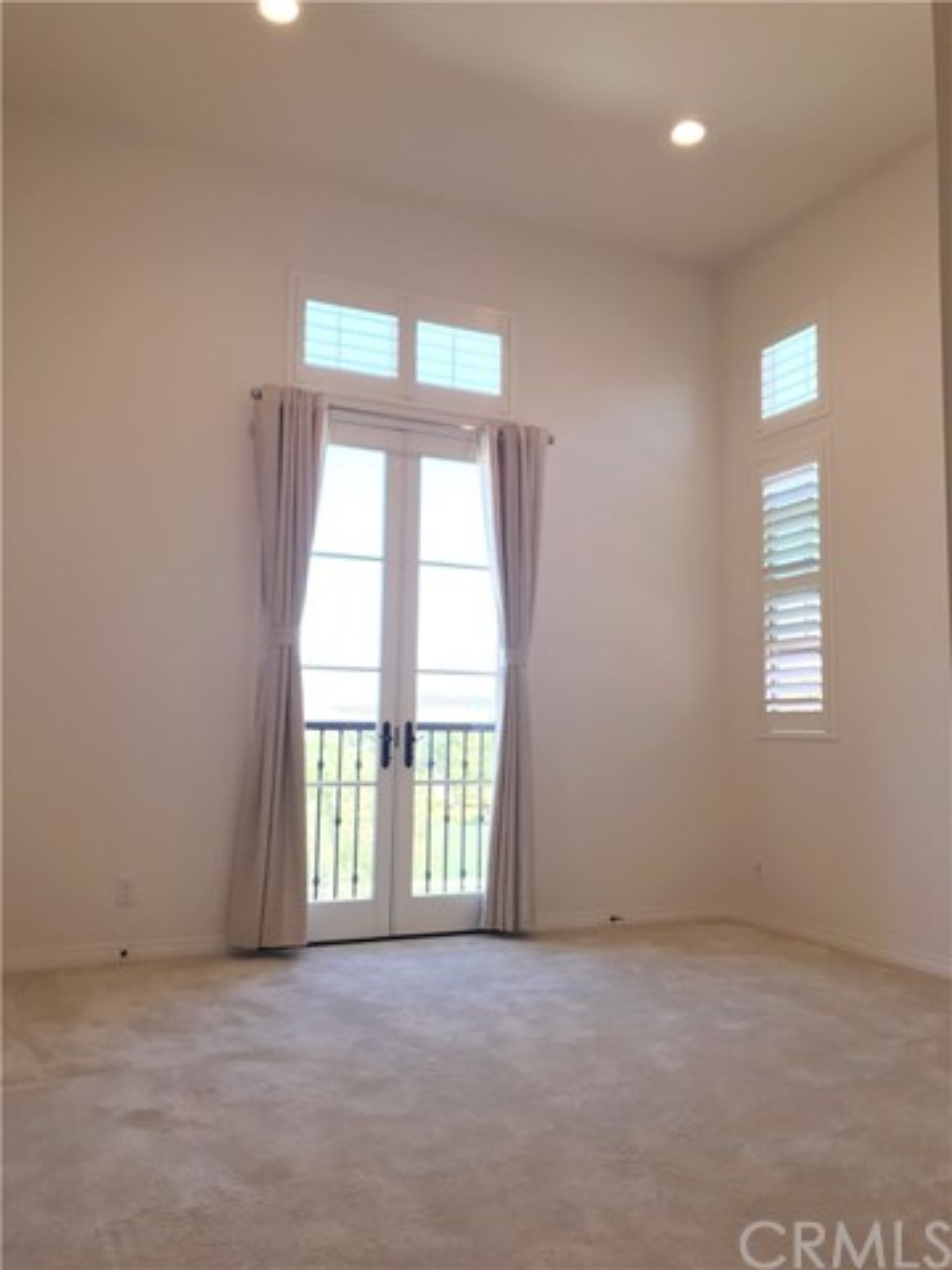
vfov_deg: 63.4
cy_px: 635
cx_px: 476
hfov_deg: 49.7
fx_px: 1027
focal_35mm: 28
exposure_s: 1/120
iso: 32
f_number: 1.8
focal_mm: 3.99
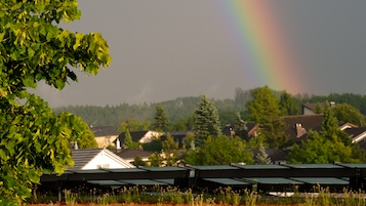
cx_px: 131
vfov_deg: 7.0
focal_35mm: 174
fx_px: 1689
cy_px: 23
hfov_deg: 12.4
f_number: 8
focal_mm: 66
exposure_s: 1/250
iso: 200
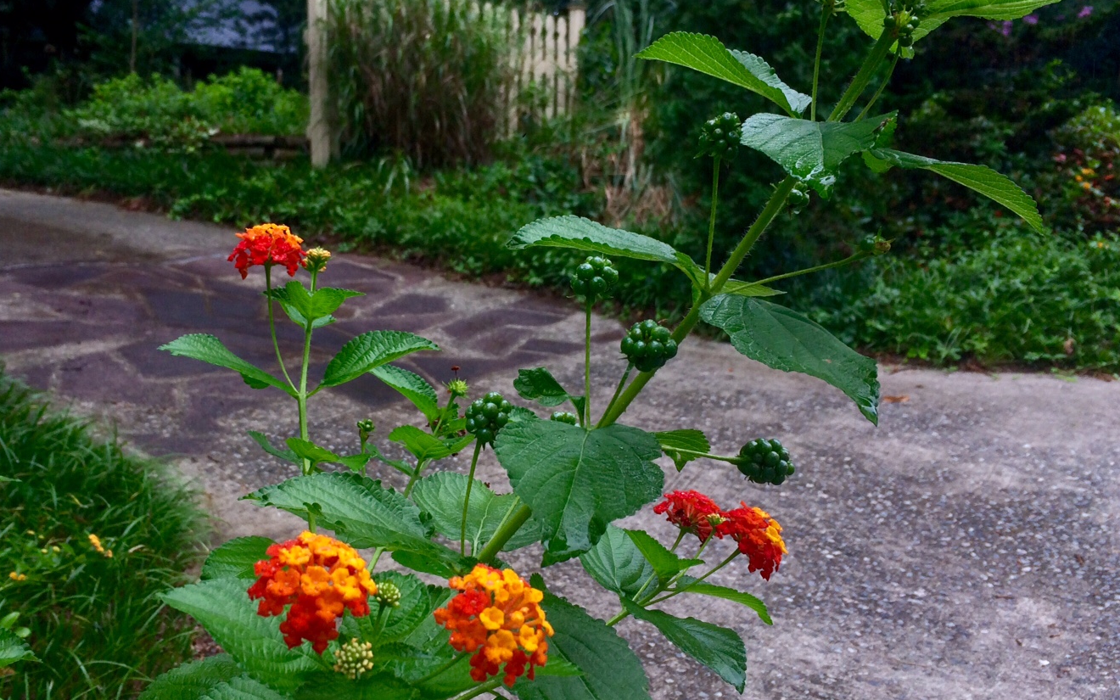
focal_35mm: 38
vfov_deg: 33.6
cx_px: 469
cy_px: 339
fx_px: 1160
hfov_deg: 51.3
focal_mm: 4.15
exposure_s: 1/238
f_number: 2.2
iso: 32
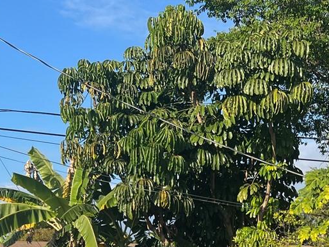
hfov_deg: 23.9
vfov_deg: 17.2
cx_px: 247
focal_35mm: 81
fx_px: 769
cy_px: 313
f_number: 1.5
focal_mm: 5.7
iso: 50
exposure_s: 1/3356
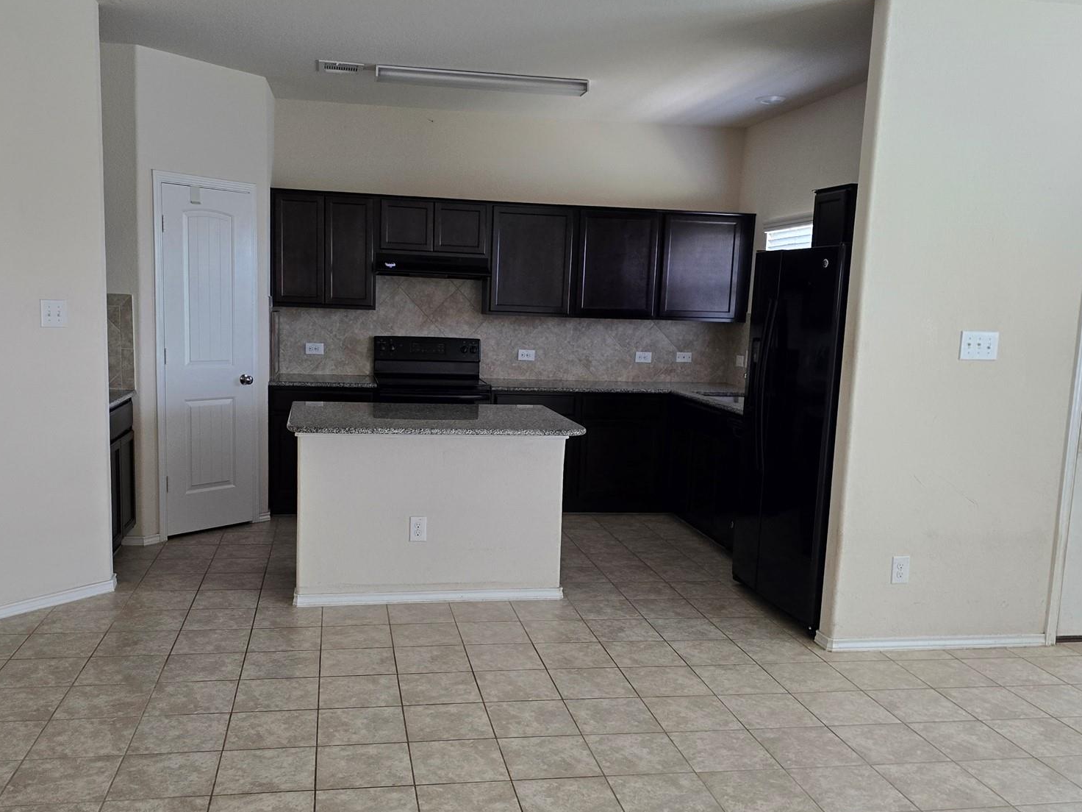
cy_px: 441
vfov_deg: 44.1
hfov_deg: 56.8
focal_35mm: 32
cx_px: 521
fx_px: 1000
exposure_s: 1/180
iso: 200
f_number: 1.7
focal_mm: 6.3
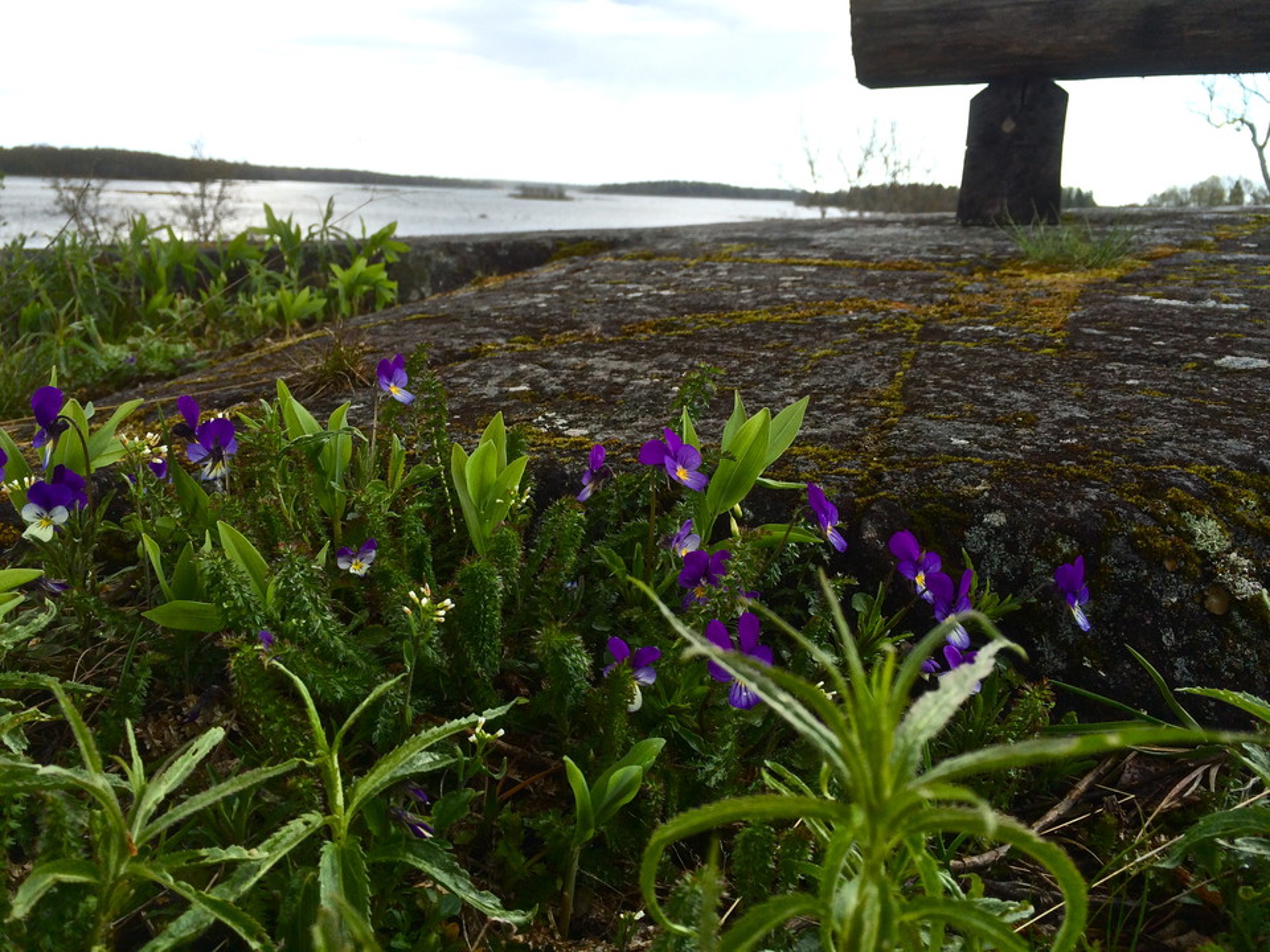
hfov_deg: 60.0
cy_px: 476
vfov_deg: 46.8
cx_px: 635
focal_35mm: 30
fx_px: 1101
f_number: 2.2
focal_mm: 4.12
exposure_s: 1/351
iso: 32
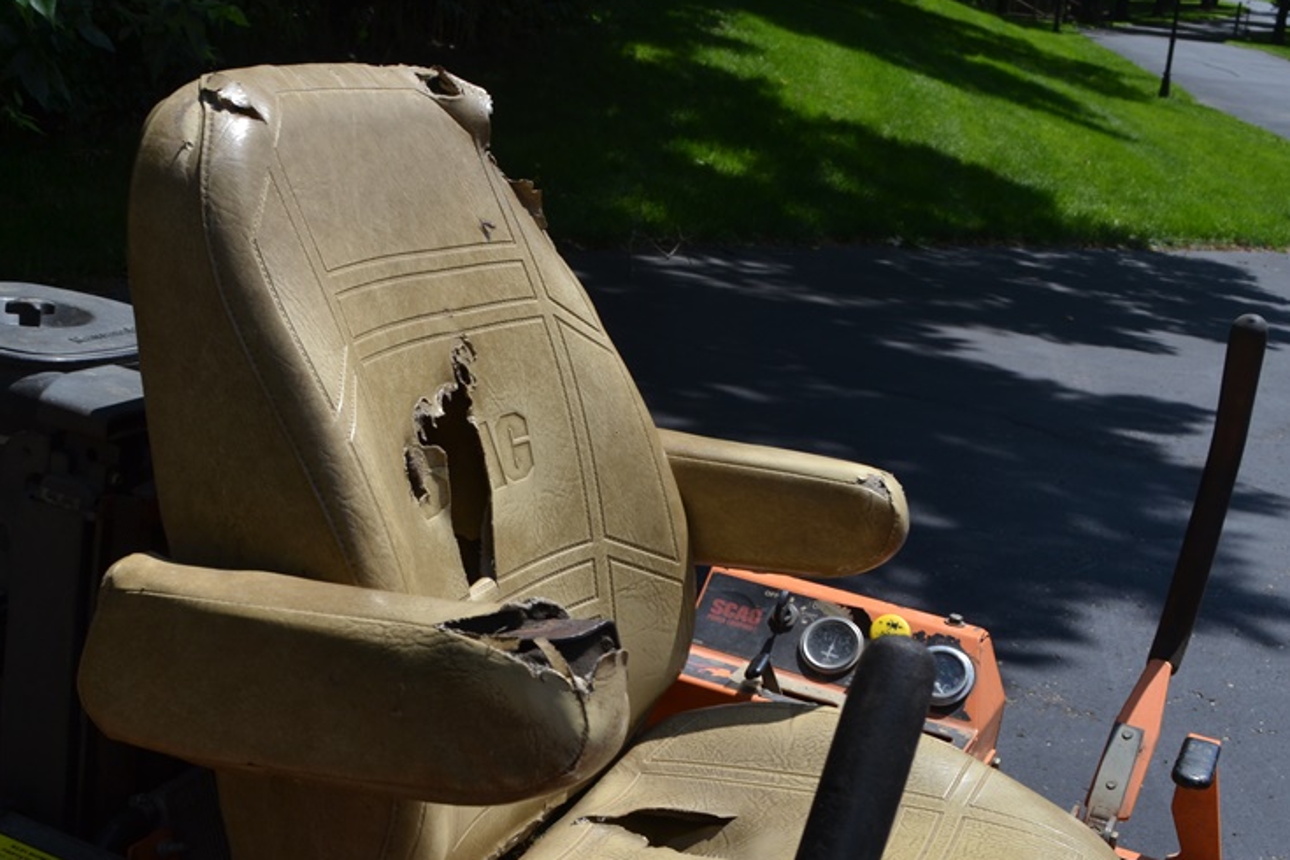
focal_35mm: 49
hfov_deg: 40.3
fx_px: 1756
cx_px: 563
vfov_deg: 27.5
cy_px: 508
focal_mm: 24
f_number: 8
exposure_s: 1/200
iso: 100
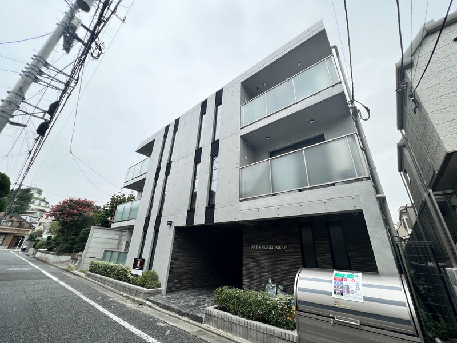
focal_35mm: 13
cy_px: 172
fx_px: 172
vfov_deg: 89.9
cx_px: 228
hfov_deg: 106.2
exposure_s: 1/874
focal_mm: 1.57
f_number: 1.8
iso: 32
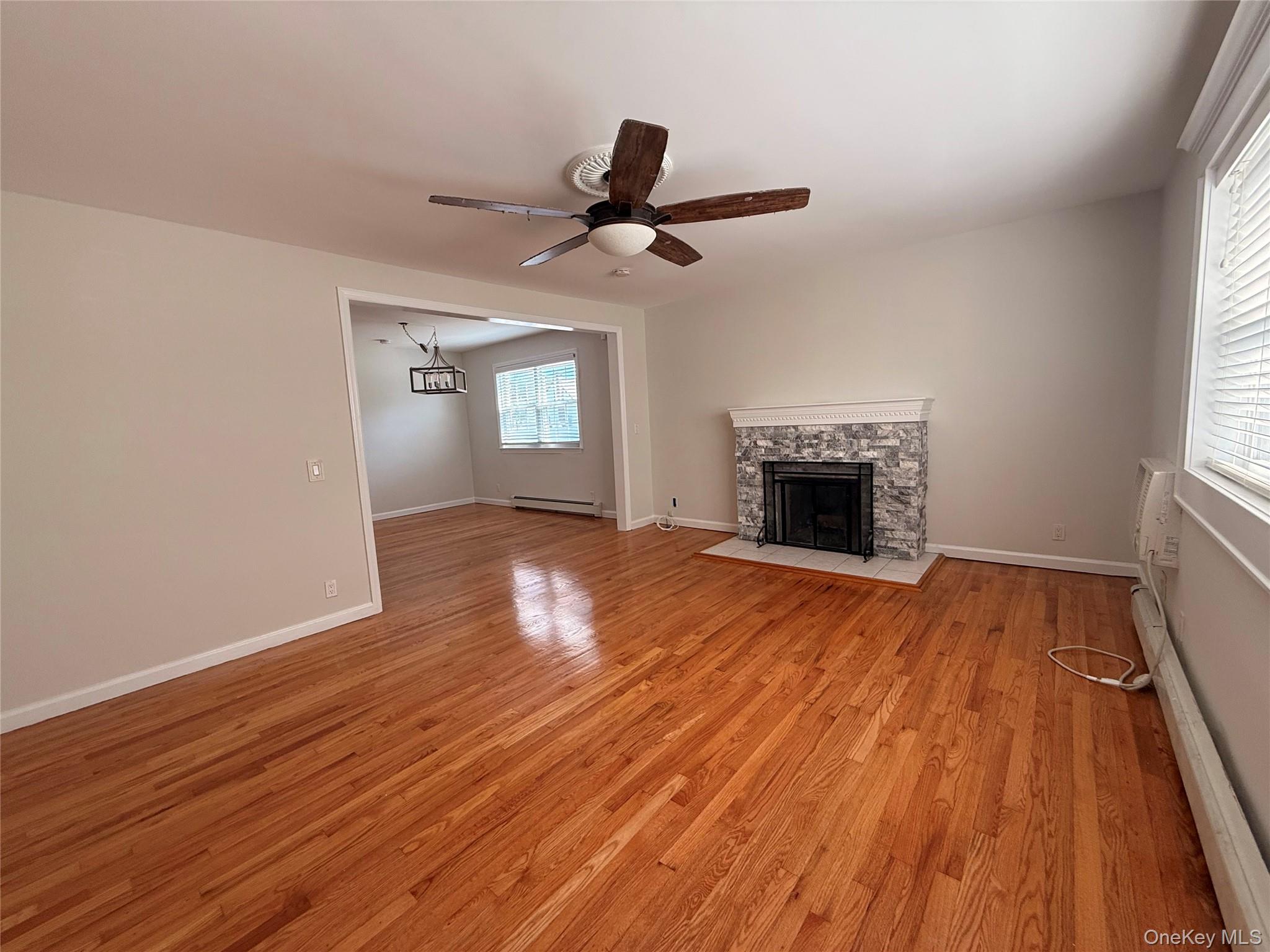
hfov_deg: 102.1
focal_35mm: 14
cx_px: 635
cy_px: 476
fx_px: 514
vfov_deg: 85.7
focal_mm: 2.22
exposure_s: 1/99
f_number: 2.2
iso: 125
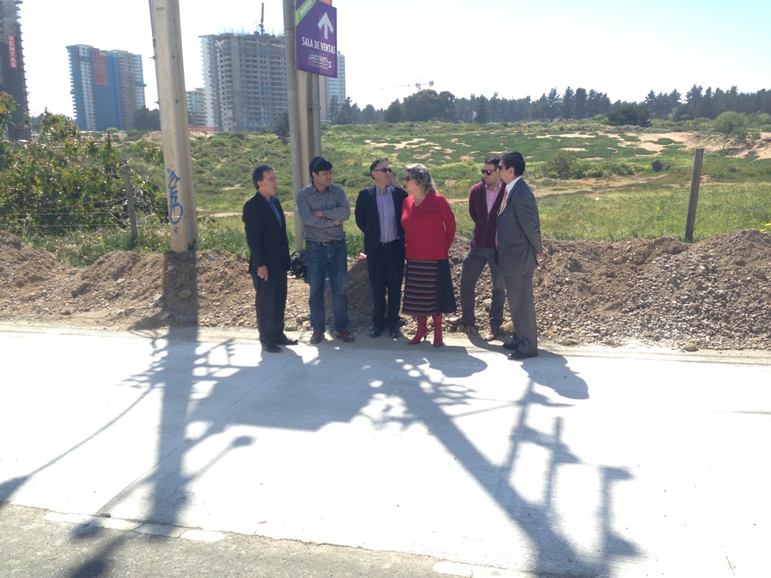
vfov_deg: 42.9
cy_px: 289
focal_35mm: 33
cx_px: 386
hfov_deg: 55.4
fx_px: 735
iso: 50
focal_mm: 4.12
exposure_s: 1/763
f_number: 2.4
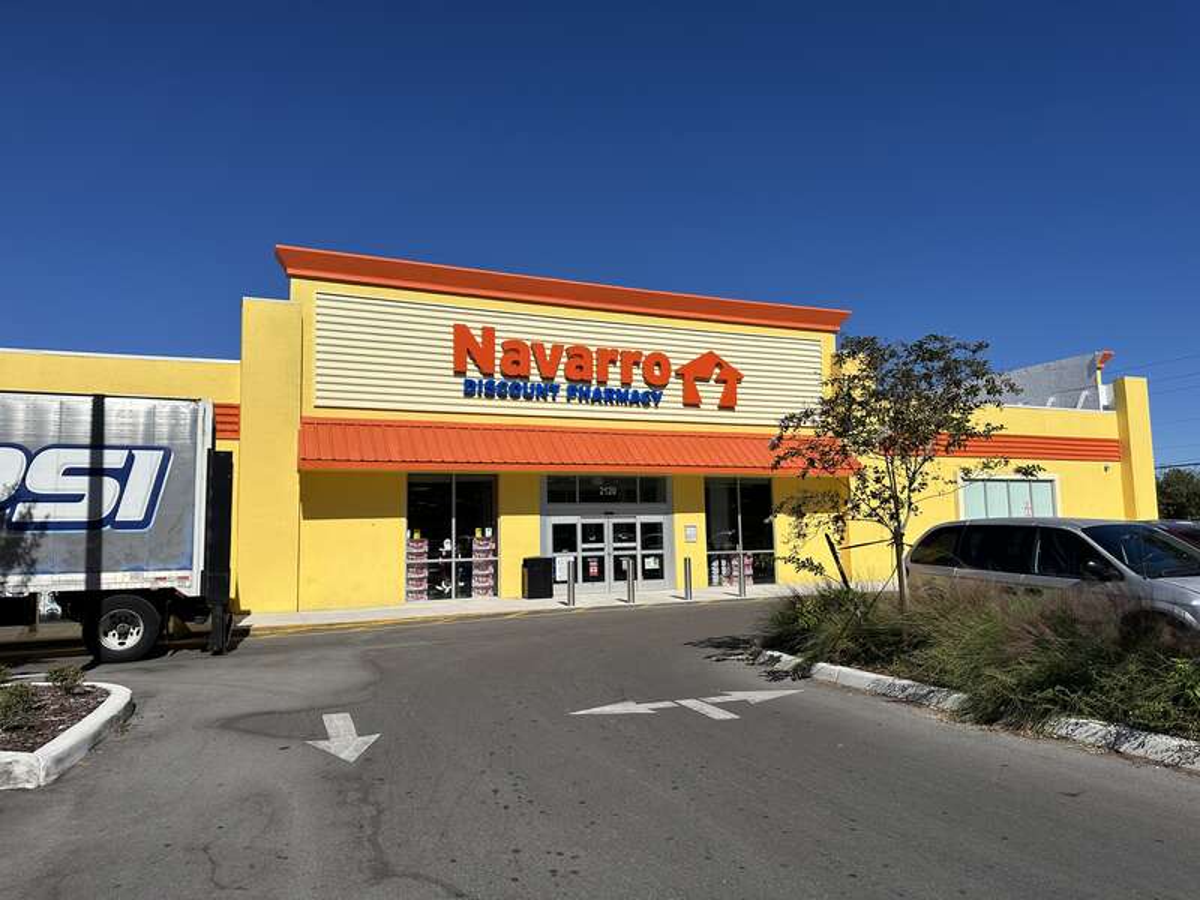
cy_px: 450
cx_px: 600
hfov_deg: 71.6
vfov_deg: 56.8
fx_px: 832
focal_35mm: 24
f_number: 1.78
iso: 80
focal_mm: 6.86
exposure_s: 1/12048
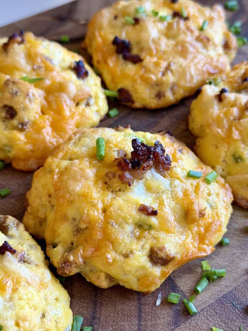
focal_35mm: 48
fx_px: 459
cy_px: 166
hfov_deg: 30.3
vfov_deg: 39.7
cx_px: 124
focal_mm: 6.8
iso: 100
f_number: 1.8
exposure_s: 1/77
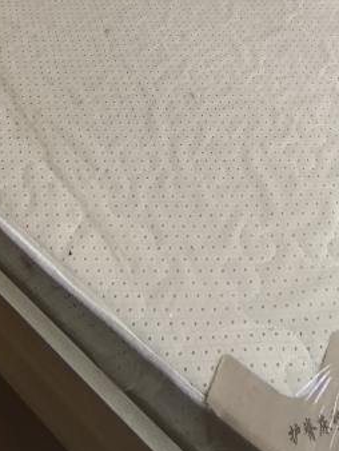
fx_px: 535
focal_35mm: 41
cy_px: -240
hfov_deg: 35.2
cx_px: 159
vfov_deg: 28.1
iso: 160
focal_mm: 1.95
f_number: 2.2
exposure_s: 1/100
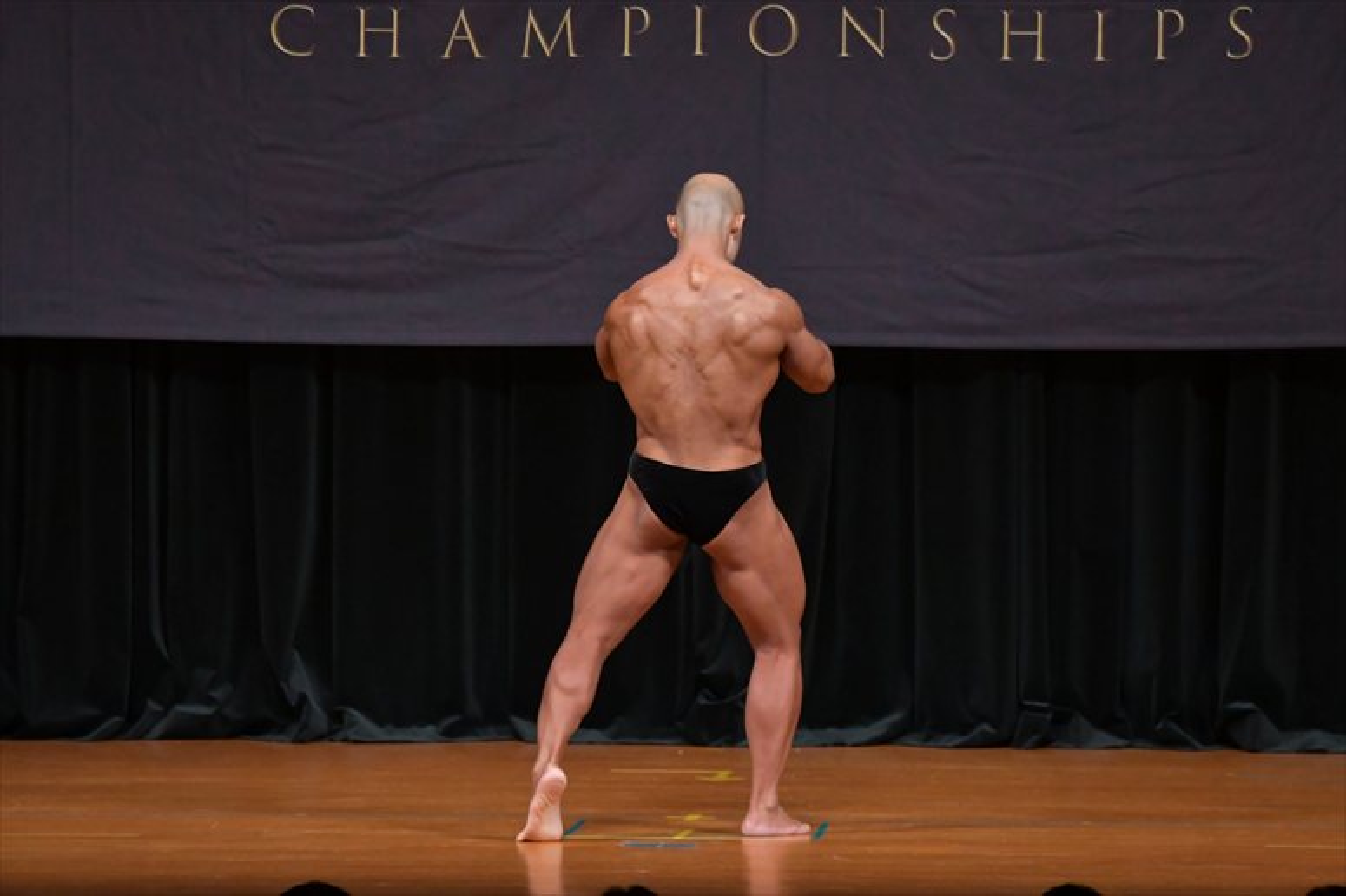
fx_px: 9530
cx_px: 673
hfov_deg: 8.1
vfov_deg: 5.4
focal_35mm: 255
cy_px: 448
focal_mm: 170
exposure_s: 1/400
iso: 4000
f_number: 5.6
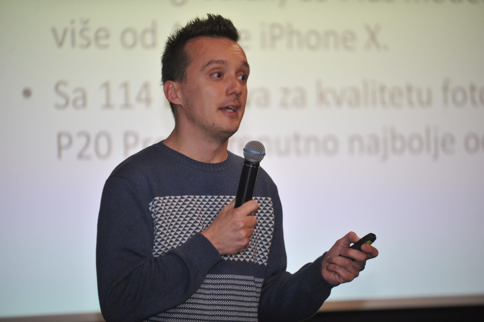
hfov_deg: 11.1
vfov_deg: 7.4
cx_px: 242
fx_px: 2485
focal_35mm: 185
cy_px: 161
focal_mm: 185
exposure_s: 1/160
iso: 2500
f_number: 2.8
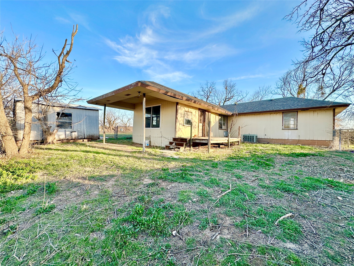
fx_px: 143
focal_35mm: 14
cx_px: 177
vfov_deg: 85.7
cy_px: 133
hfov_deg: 102.1
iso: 40
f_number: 2.2
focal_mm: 2.22
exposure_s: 1/385
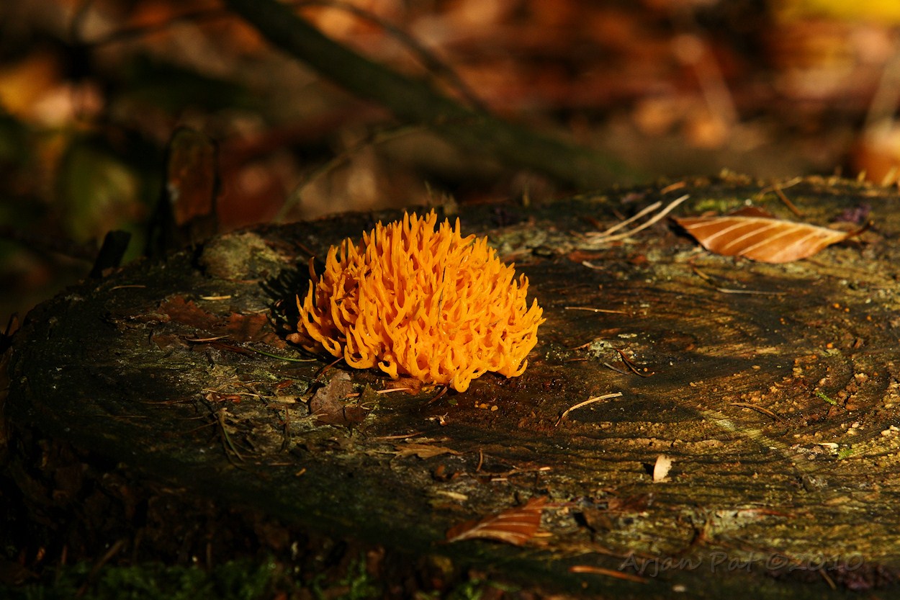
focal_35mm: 240
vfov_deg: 5.7
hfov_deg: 8.6
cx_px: 450
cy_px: 300
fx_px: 5999
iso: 200
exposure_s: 1/320
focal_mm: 160
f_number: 8
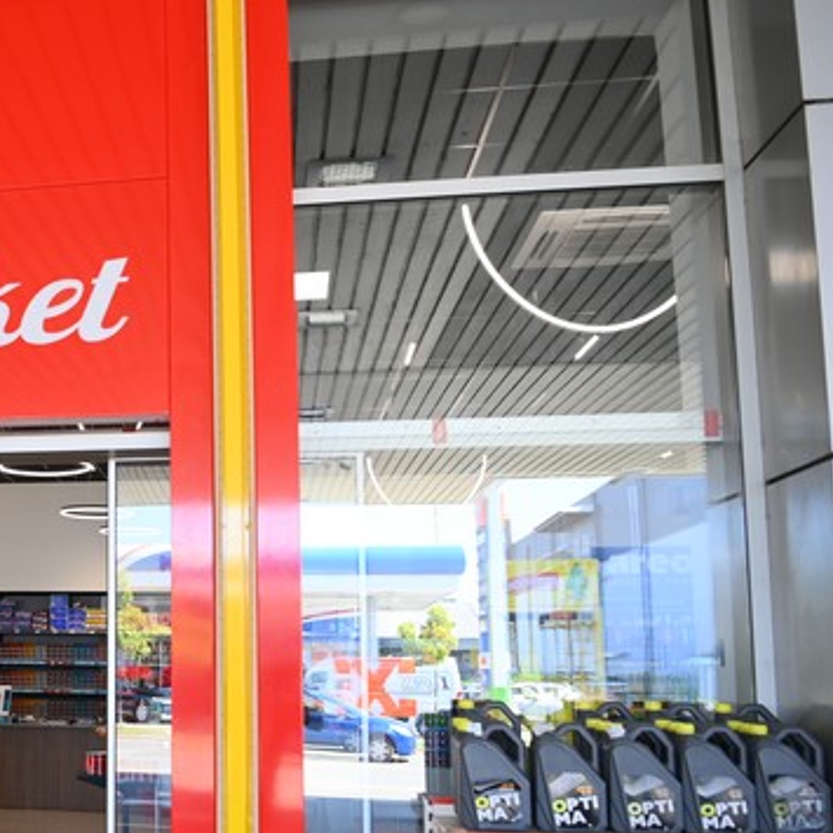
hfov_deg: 32.7
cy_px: 494
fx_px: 1252
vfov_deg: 36.7
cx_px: -63
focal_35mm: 46
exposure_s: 1/250
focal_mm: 24
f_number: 2.8
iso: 400
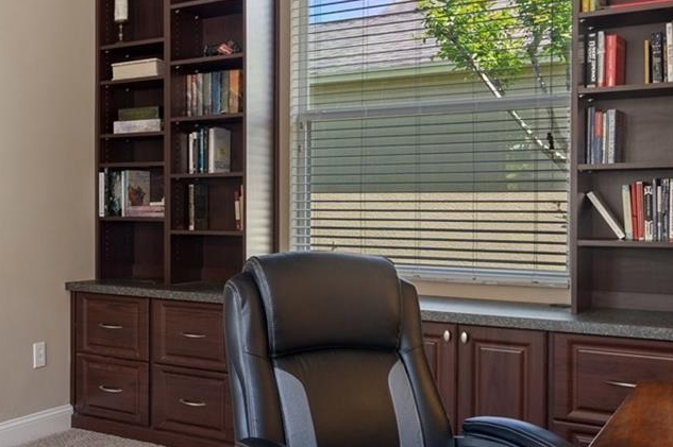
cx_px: 157
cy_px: 216
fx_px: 803
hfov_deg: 43.8
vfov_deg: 31.1
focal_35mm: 43
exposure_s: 6
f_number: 8
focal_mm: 17
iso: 320
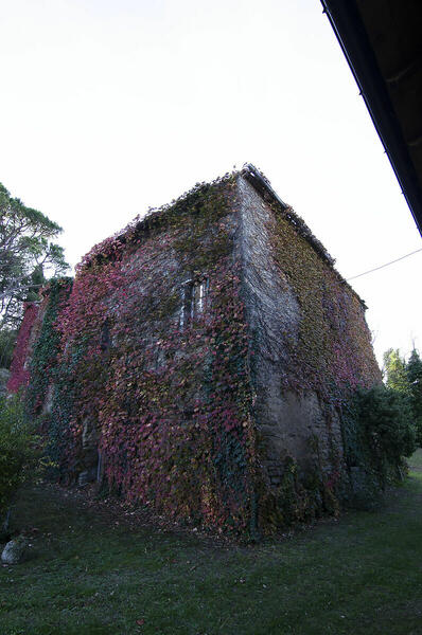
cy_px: 318
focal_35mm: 16
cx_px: 211
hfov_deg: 71.9
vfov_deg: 95.1
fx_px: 291
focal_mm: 11
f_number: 8
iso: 400
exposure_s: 1/100
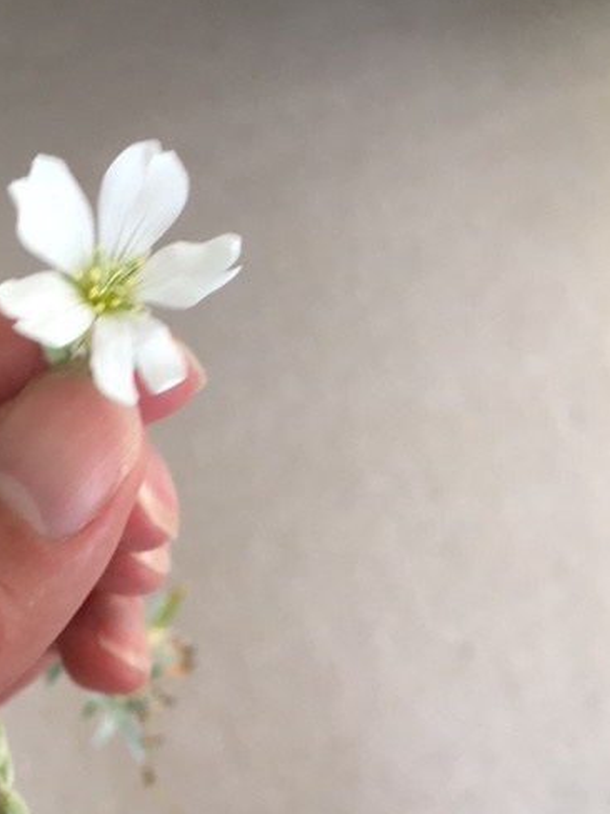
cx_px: 252
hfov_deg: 37.6
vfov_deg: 49.0
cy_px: 417
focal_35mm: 38
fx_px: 893
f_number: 2.2
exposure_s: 1/33
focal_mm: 4.15
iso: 64
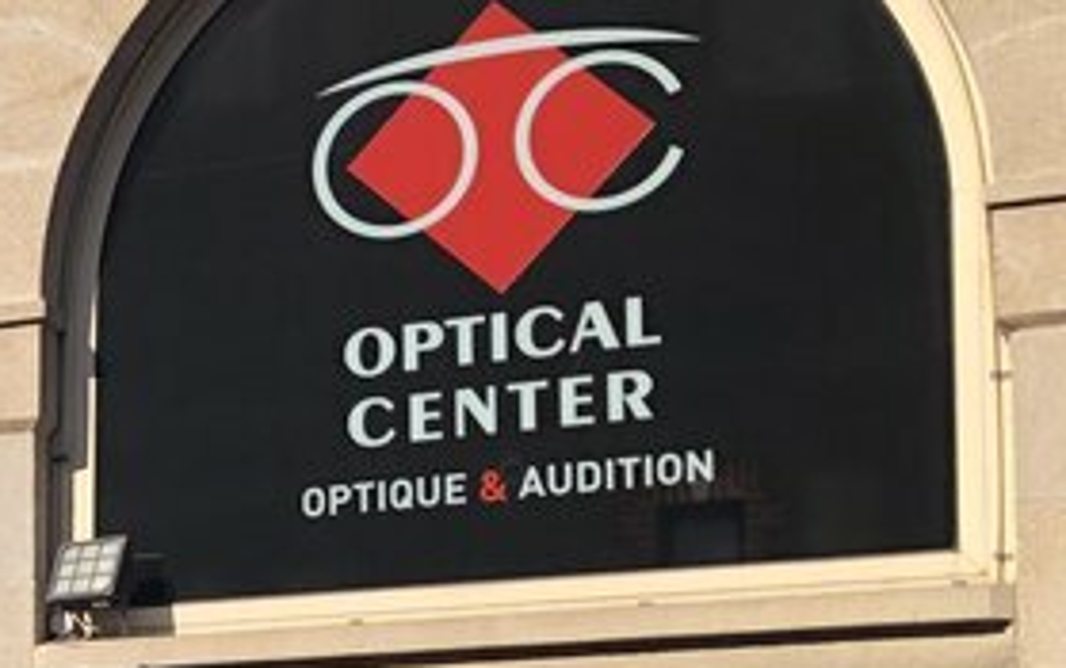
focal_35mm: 102
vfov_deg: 12.4
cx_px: -401
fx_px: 2966
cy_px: 886
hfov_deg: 18.6
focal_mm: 3.99
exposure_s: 1/1548
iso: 20
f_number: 1.8
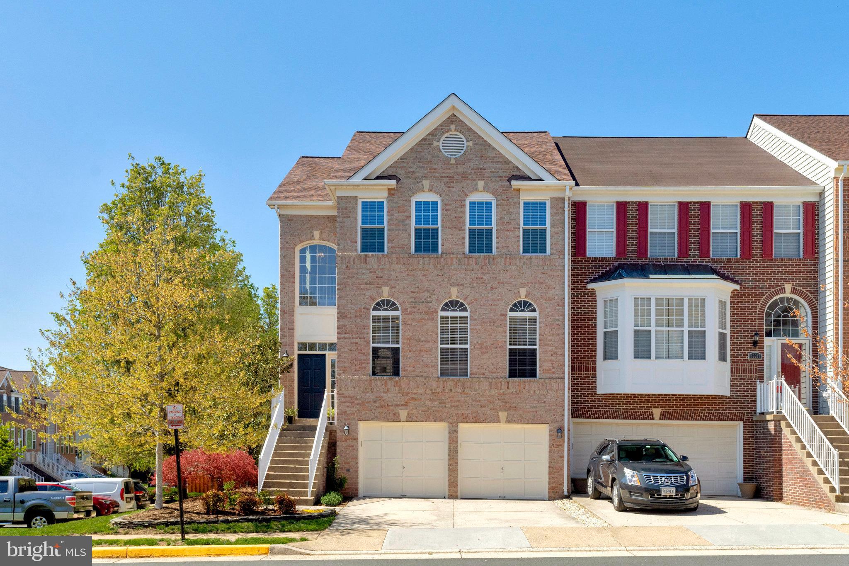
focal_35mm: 31
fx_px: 731
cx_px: 424
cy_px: 283
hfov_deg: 60.3
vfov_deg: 42.3
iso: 1250
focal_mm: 31
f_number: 7.1
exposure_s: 1/1250
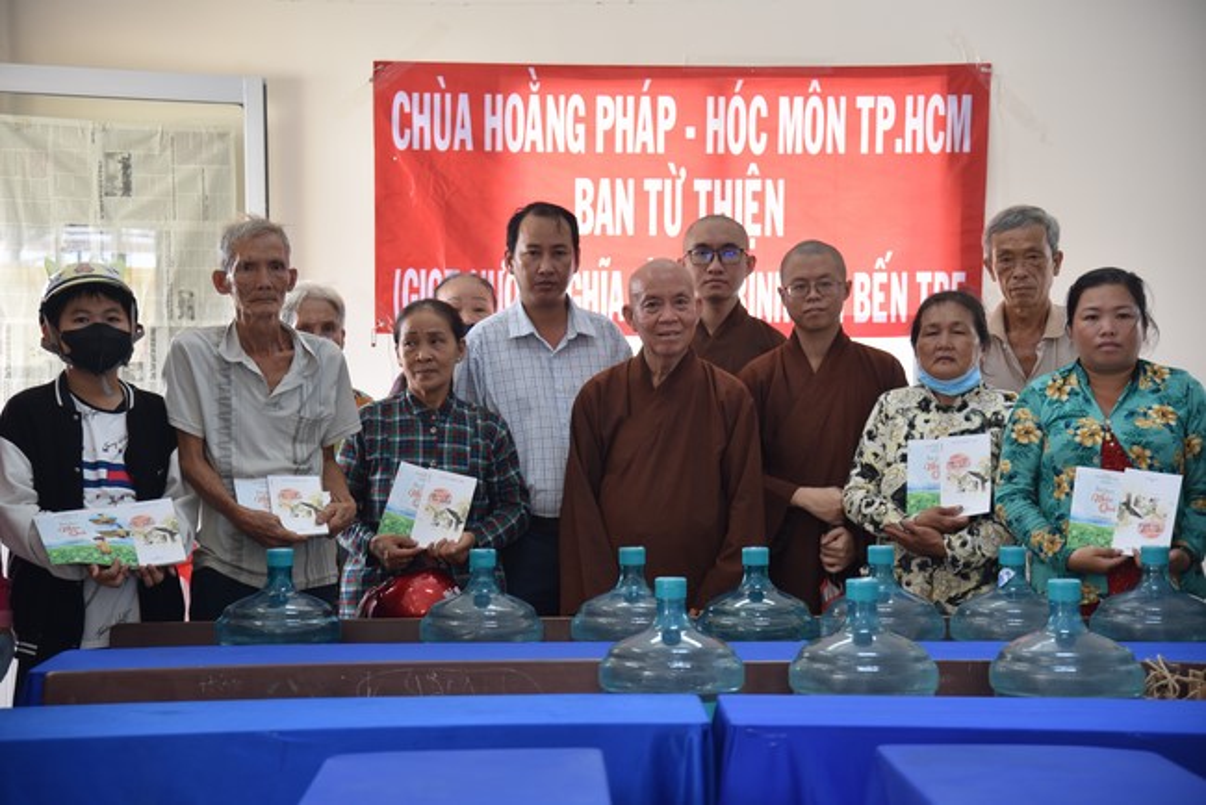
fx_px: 2614
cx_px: 603
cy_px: 402
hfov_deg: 26.0
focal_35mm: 78
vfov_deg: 17.5
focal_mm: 78
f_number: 4
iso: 640
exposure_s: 1/60
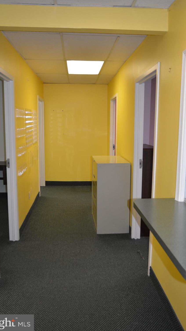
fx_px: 281
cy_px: 164
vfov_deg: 61.0
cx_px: 91
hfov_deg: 36.7
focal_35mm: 32
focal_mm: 20
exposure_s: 1/80
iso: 400
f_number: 3.8
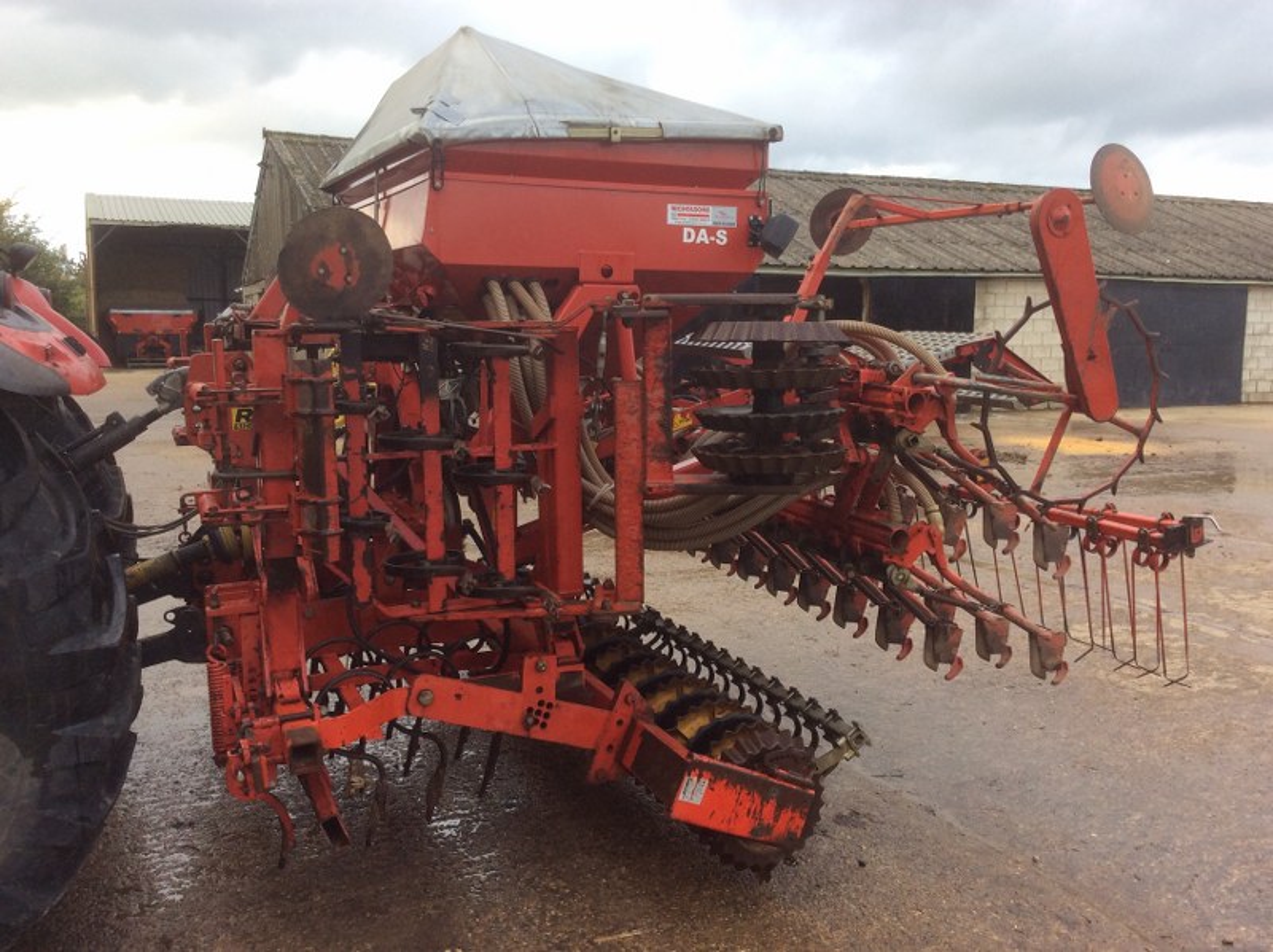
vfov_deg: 44.1
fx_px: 1175
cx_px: 636
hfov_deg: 56.9
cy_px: 476
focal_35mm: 32
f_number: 2.4
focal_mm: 3.3
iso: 32
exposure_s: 1/196
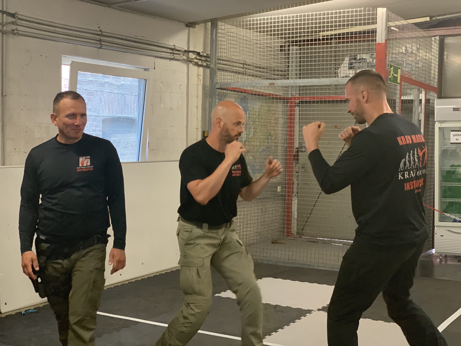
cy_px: 173
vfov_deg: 28.0
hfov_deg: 36.8
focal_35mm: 52
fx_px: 693
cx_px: 230
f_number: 2.4
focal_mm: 6
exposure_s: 1/50
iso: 160
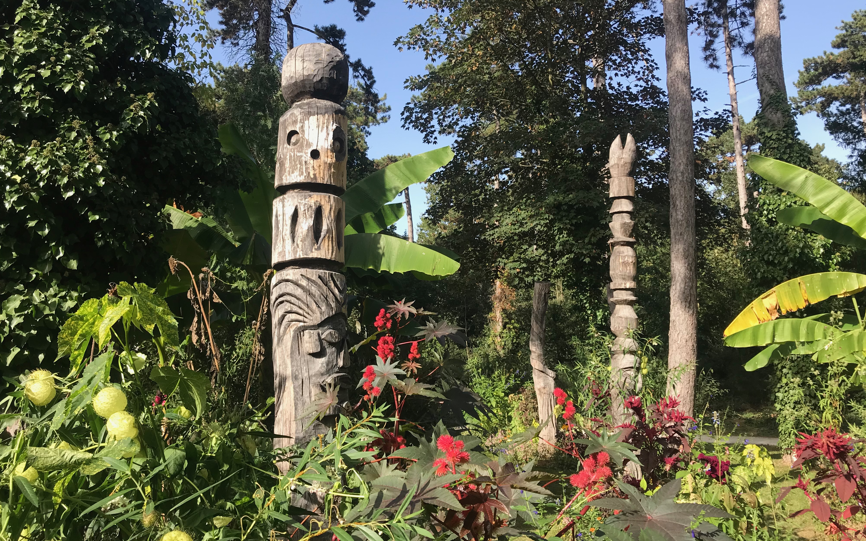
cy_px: 246
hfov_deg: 62.9
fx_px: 708
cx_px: 430
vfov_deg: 41.8
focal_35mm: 30
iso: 20
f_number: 1.8
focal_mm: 3.99
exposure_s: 1/791
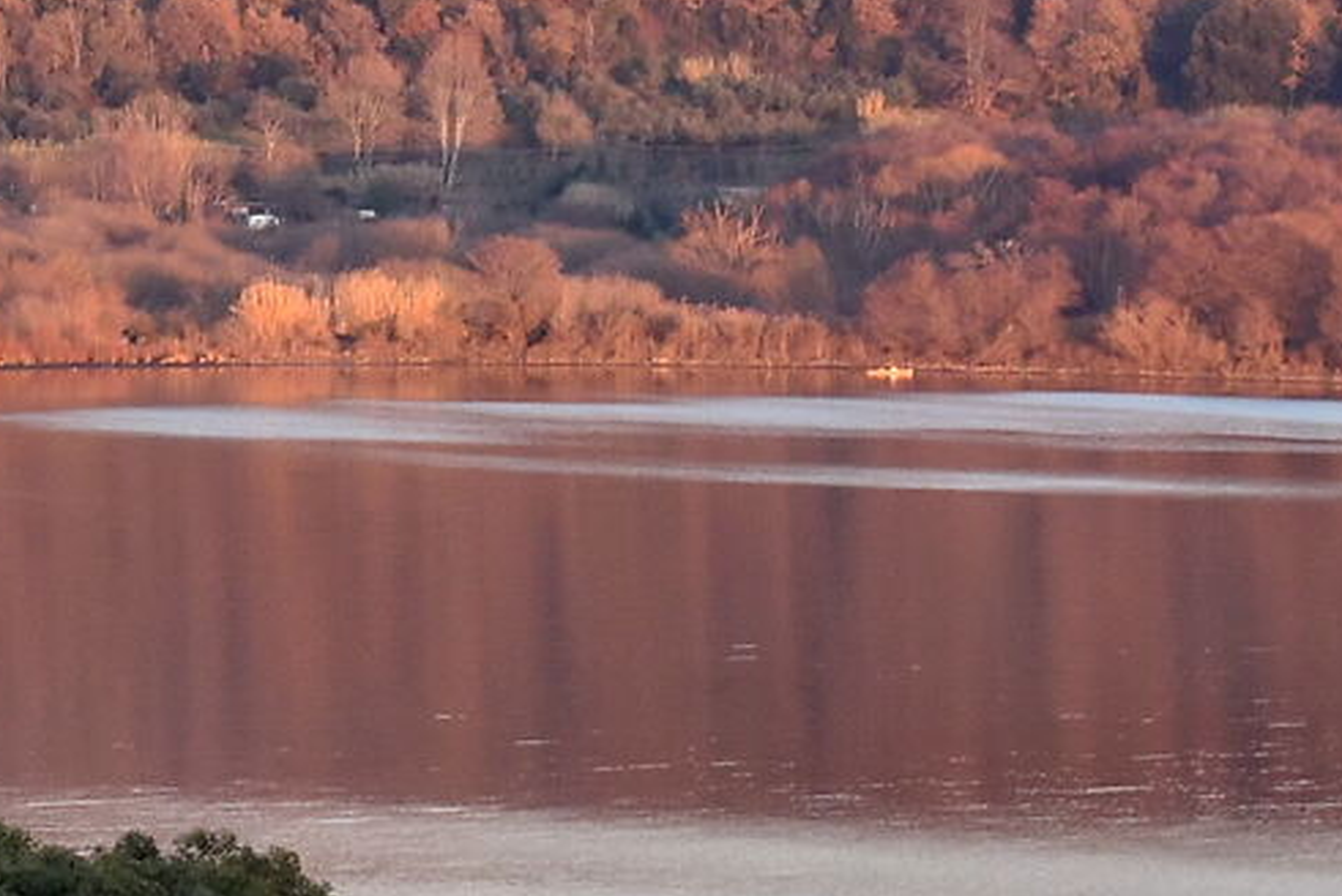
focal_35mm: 303
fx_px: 11301
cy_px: 164
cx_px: -653
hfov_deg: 6.7
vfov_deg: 4.5
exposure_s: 1/200
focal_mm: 62
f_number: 7.1
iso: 1000
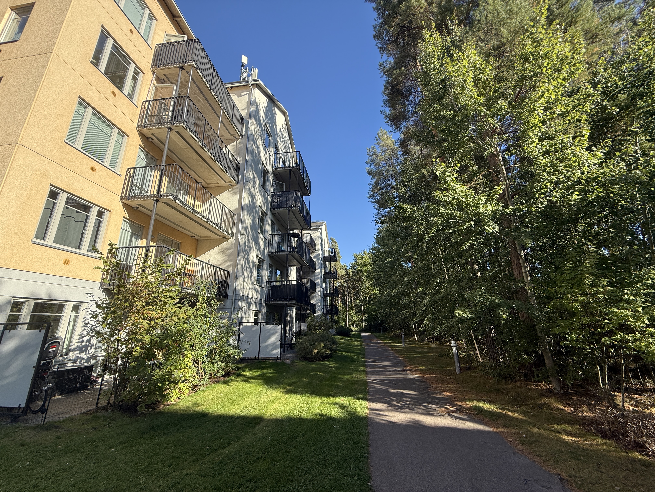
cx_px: 328
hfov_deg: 102.1
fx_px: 265
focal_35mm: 14
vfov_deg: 85.7
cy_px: 246
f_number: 2.2
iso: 50
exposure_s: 1/638
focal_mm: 2.22
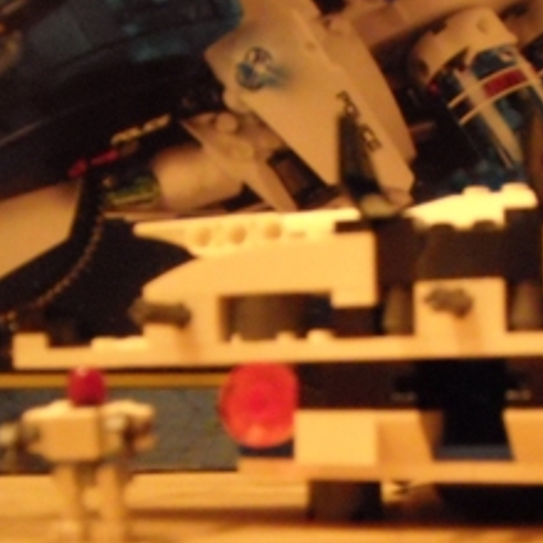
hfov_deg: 26.7
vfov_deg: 27.1
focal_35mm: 63
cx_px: 442
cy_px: 383
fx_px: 1118
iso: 800
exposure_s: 1/1.5
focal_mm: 5.7
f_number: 2.8
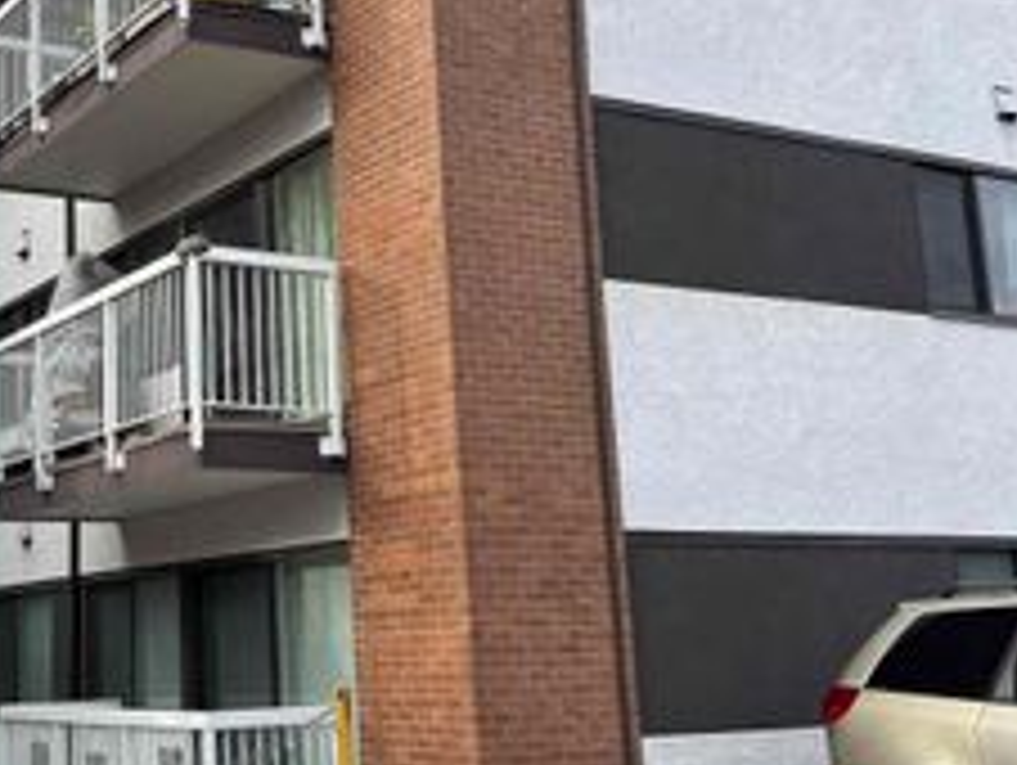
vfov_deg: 27.5
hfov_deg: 35.1
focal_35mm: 53
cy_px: 326
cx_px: 212
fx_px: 1559
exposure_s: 1/1524
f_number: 1.78
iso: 80
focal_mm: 6.76
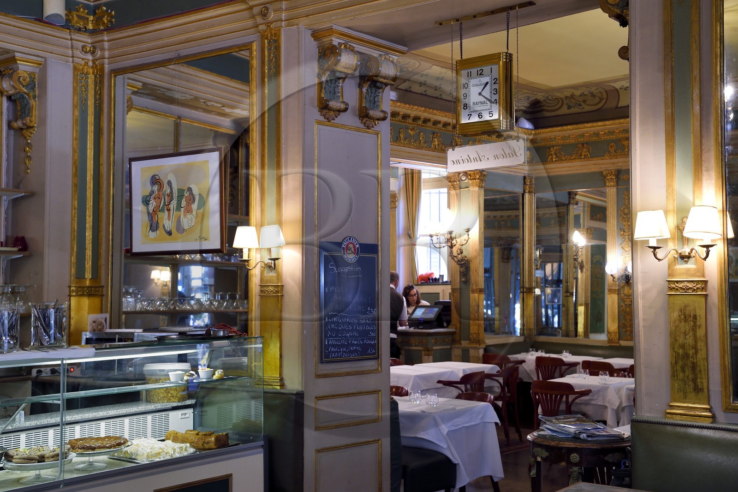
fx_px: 922
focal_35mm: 45
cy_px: 246
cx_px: 369
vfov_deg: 29.9
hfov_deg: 43.6
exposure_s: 1/25
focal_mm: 45
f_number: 5.6
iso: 800
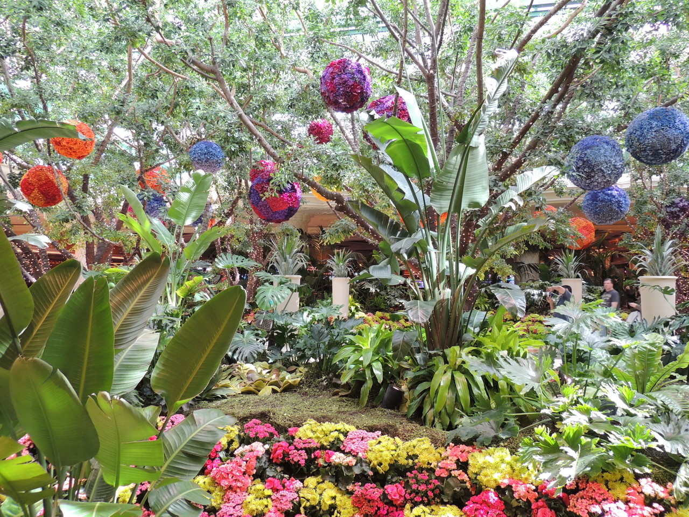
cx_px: 344
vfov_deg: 56.8
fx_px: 478
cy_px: 258
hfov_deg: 71.6
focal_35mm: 24
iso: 200
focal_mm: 4.3
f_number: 3
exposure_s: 1/30
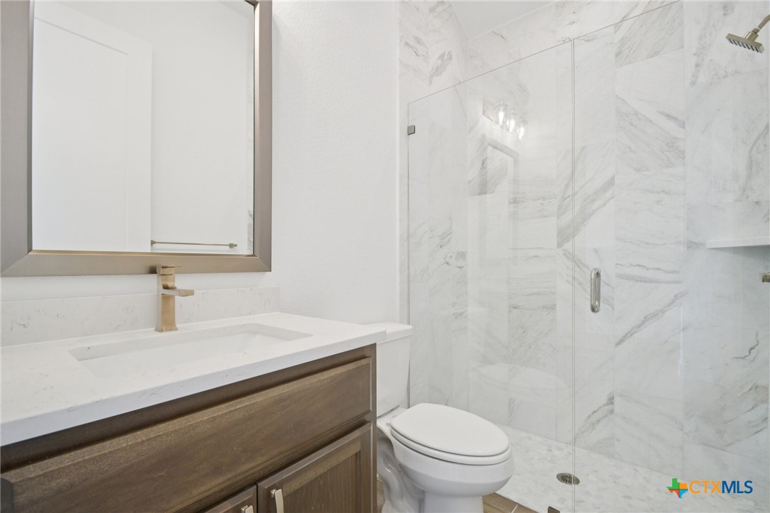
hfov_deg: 100.4
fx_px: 321
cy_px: 256
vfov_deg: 77.3
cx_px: 385
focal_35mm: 15
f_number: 8
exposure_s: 1/13
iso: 400
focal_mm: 10
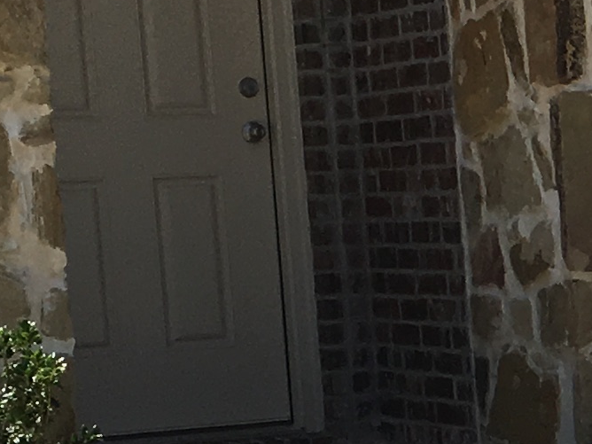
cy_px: 547
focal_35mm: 175
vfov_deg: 8.4
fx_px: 2993
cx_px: 1185
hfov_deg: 10.4
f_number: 2.2
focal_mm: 4.15
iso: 25
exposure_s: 1/1876
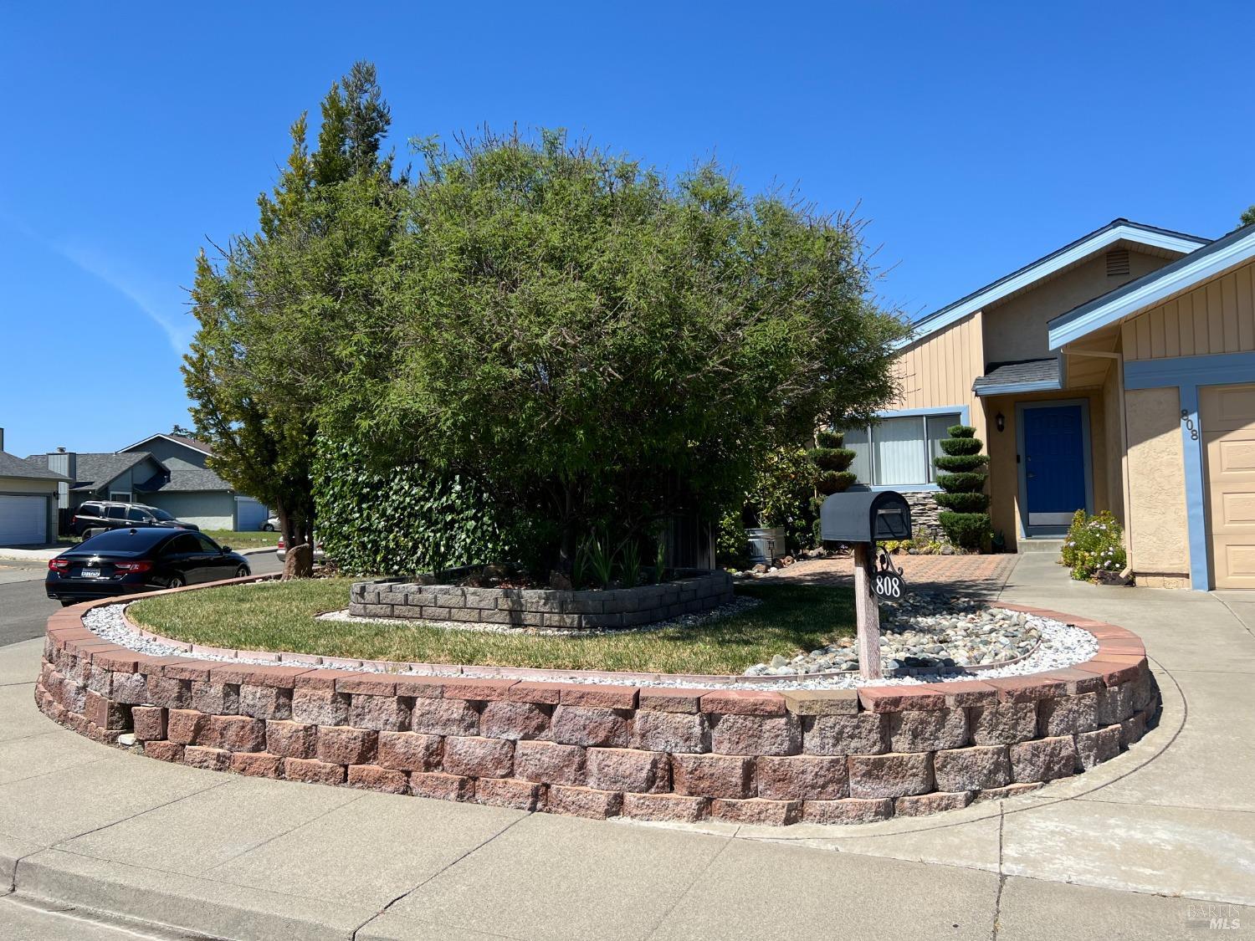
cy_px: 470
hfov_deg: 67.3
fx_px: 943
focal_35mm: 26
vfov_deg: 53.1
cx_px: 628
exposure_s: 1/3968
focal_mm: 5.7
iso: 50
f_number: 1.5
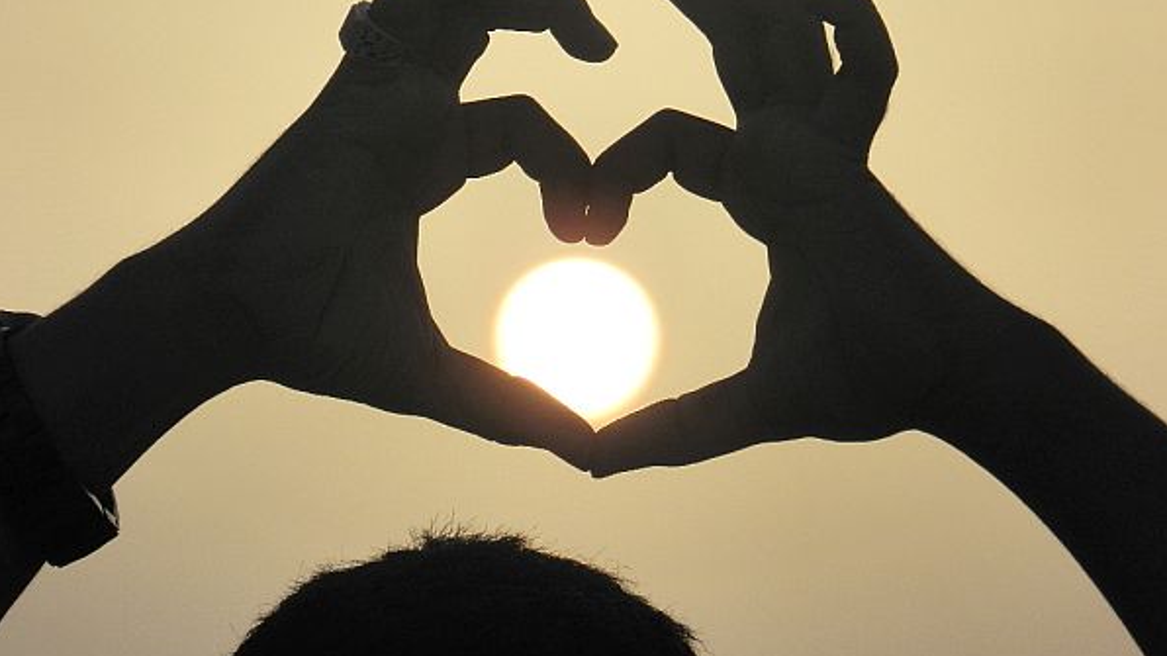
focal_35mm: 477
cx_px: 582
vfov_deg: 2.5
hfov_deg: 4.5
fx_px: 14758
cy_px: 358
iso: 160
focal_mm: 77.3
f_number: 5.6
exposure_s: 1/1500
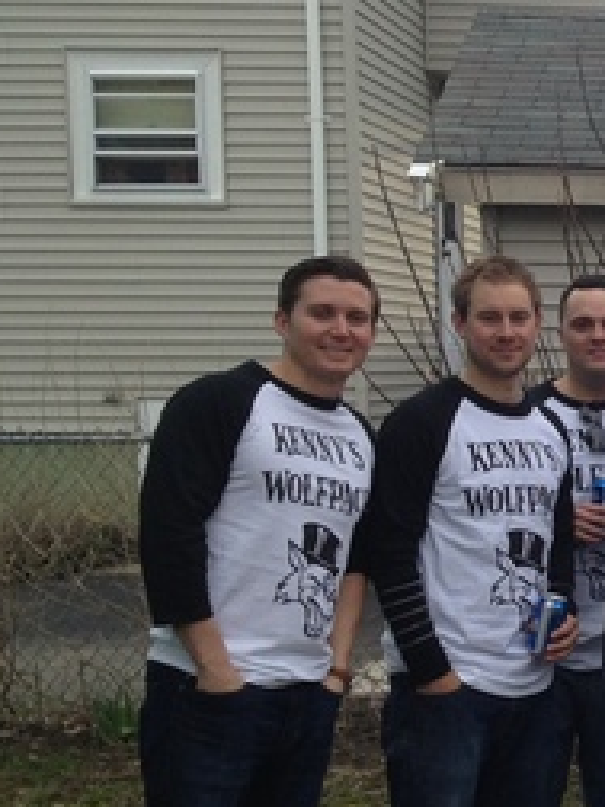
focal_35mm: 100
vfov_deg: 19.6
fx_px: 2330
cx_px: 1117
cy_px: 557
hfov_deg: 13.2
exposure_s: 1/315
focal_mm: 4.28
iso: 50
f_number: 2.4
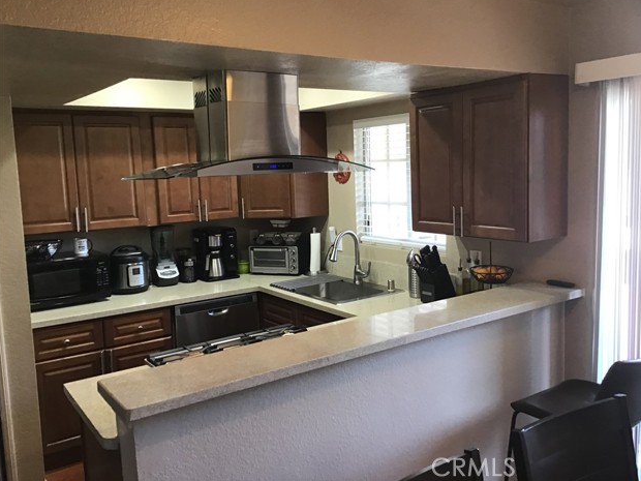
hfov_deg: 56.8
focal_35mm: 32
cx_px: 328
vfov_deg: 44.2
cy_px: 234
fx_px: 593
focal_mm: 3.3
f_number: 2.4
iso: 100
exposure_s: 1/30
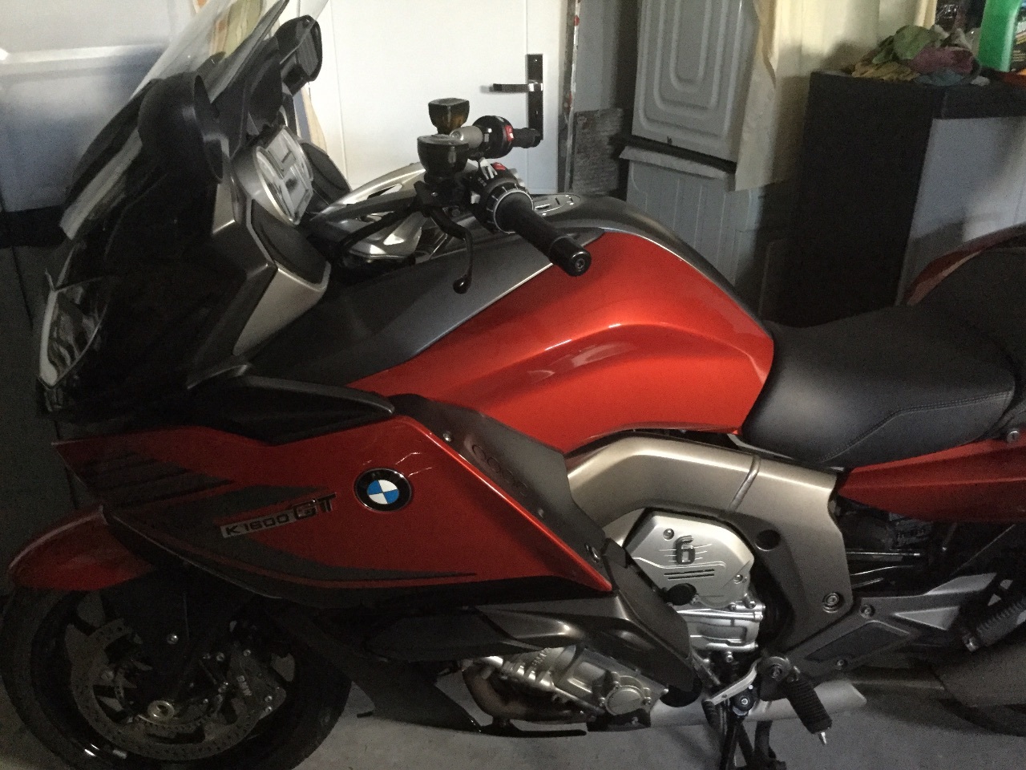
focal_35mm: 31
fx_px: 919
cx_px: 513
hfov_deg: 58.4
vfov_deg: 45.4
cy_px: 385
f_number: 2.4
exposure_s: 1/17
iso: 640
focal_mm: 3.3
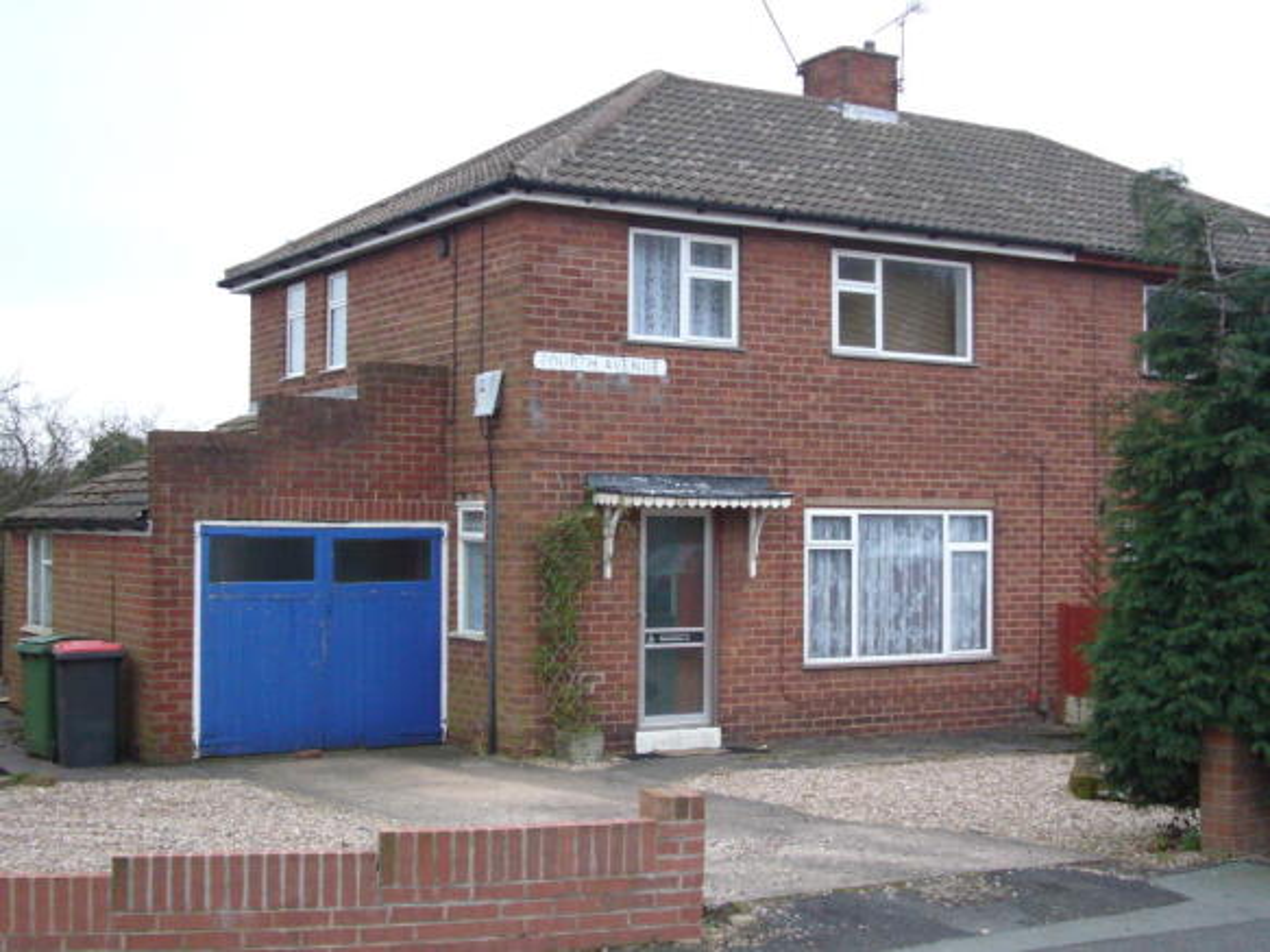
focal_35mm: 49
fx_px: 1797
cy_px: 476
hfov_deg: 38.9
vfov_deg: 29.7
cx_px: 635
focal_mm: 8.1
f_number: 3.6
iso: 200
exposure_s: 1/30
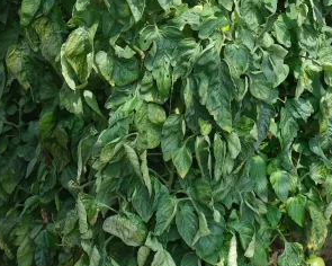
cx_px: 227
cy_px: -26
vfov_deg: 12.5
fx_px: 1189
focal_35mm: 121
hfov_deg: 15.9
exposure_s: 1/180
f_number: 5.6
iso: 160
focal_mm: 25.4
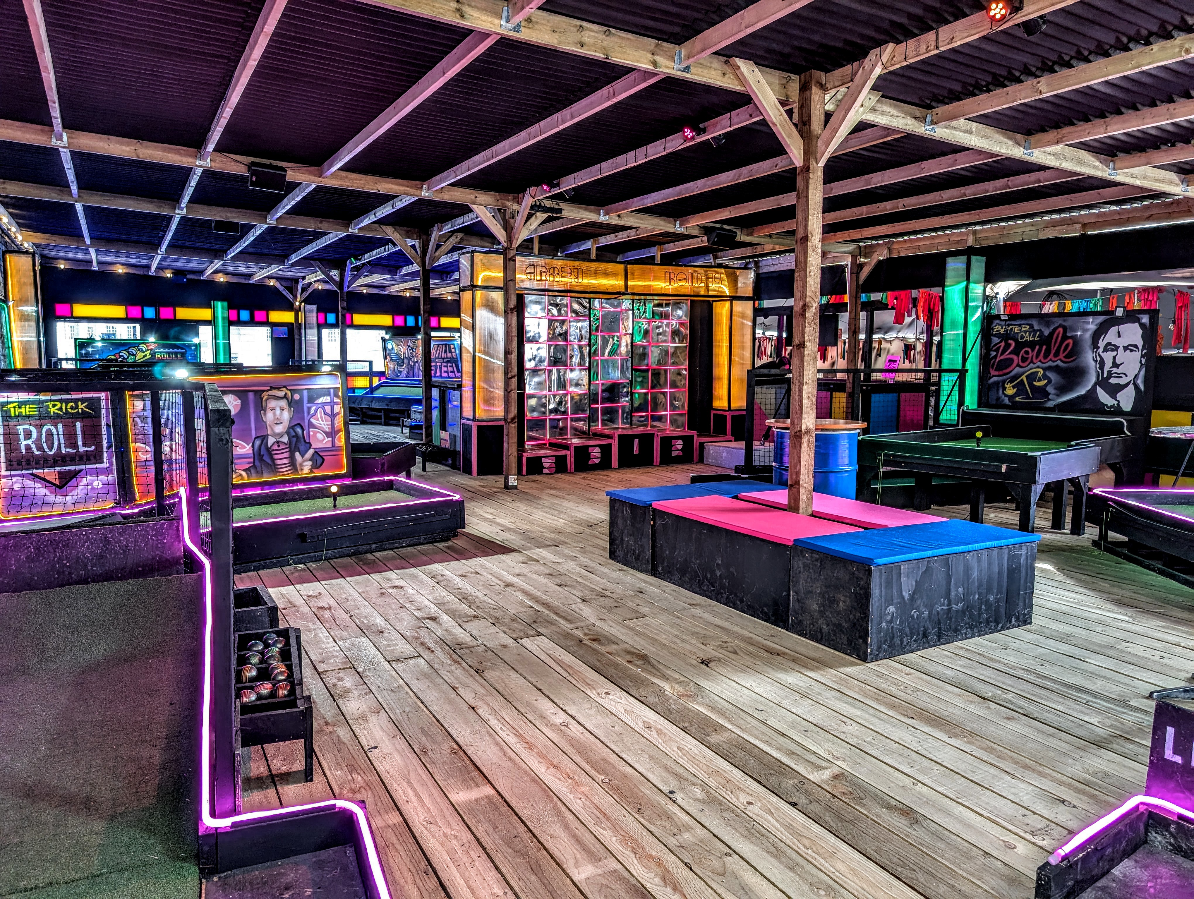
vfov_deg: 56.9
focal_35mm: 24
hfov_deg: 71.5
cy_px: 450
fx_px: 829
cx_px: 597
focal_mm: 6.9
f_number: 1.68
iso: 32
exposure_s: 1/33.3
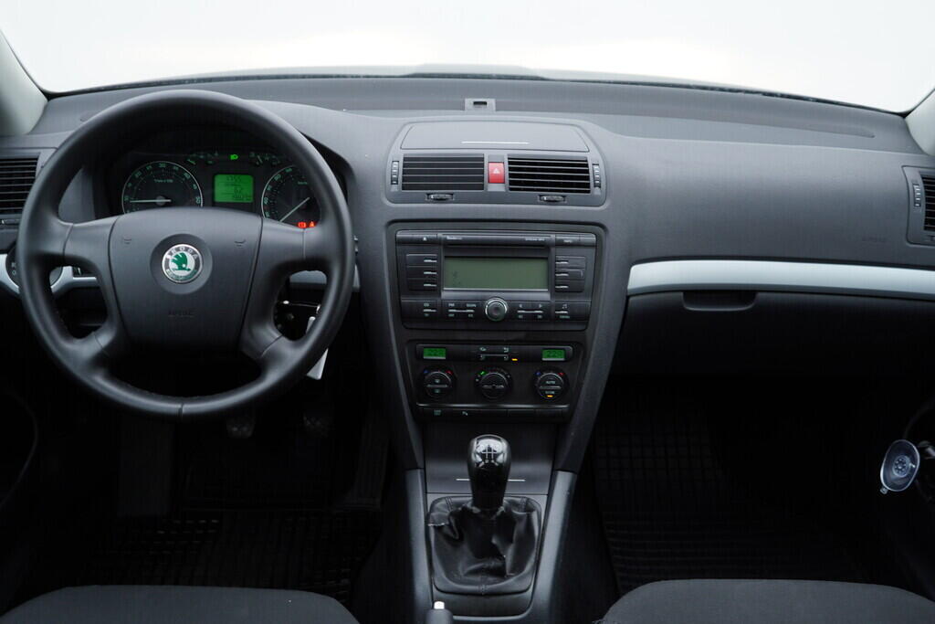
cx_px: 468
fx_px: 935
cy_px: 312
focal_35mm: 36
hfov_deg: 53.1
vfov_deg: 36.9
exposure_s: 1/40
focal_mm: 24
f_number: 2.8
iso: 125
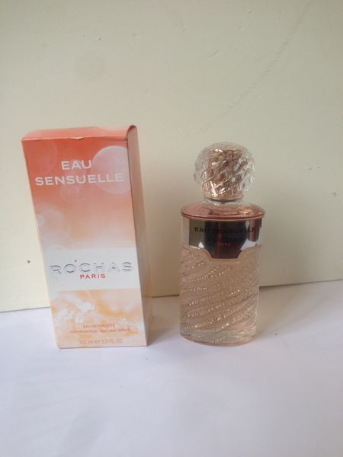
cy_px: 228
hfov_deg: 42.9
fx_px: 436
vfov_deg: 55.4
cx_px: 172
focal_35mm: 33
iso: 50
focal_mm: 4.12
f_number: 2.4
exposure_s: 1/60
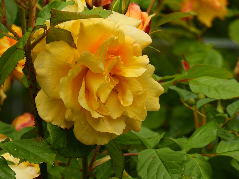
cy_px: 88
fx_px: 1878
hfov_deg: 7.3
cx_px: 121
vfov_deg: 5.5
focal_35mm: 272
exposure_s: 1/1000
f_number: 4.5
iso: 100
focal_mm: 46.4
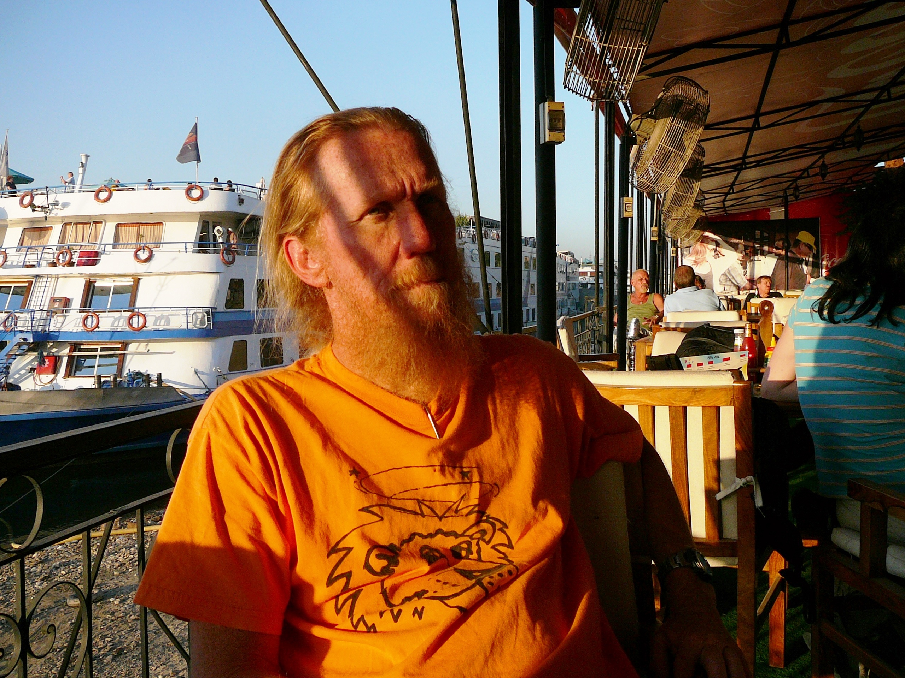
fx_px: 915
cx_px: 452
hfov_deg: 52.6
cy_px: 339
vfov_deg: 40.7
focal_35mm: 35
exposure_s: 1/800
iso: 80
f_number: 2.8
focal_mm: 5.2
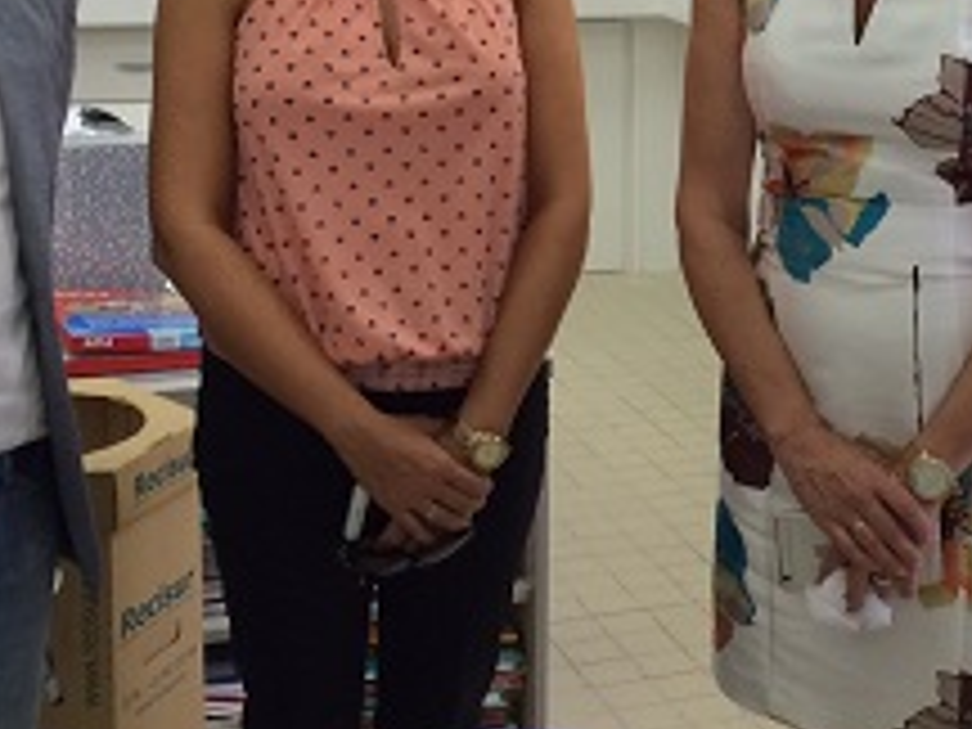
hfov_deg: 24.1
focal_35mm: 79
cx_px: 855
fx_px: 2218
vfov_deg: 18.6
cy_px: 227
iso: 50
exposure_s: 1/33
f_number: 2.2
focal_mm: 4.15
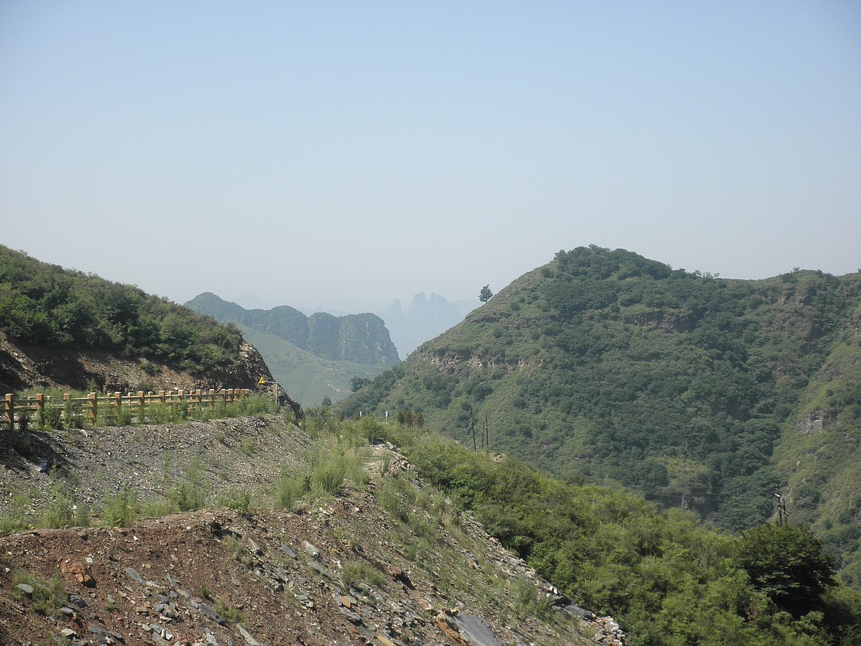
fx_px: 1816
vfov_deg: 20.2
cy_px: 323
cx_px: 430
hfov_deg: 26.7
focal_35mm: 73
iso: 64
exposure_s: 1/500
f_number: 4
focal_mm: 12.9
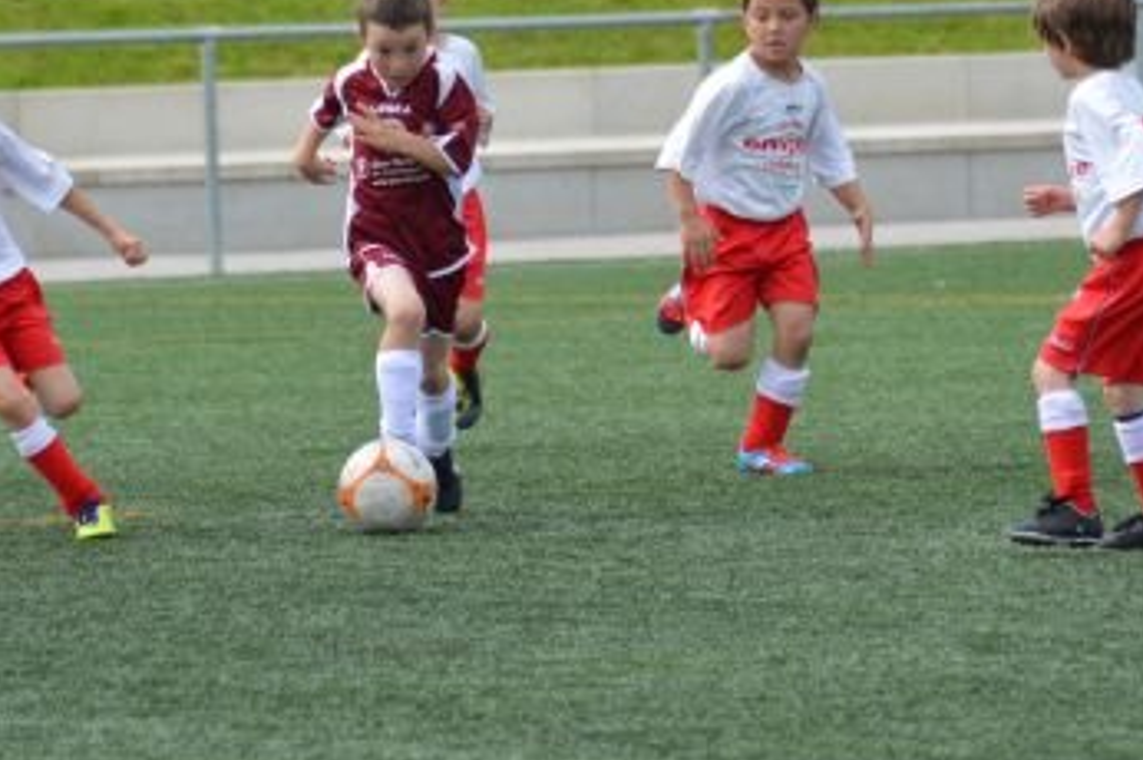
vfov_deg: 2.6
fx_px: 16494
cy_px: 187
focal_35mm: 520
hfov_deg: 4.0
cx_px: 562
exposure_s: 1/1250
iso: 400
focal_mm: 200
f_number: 5.6
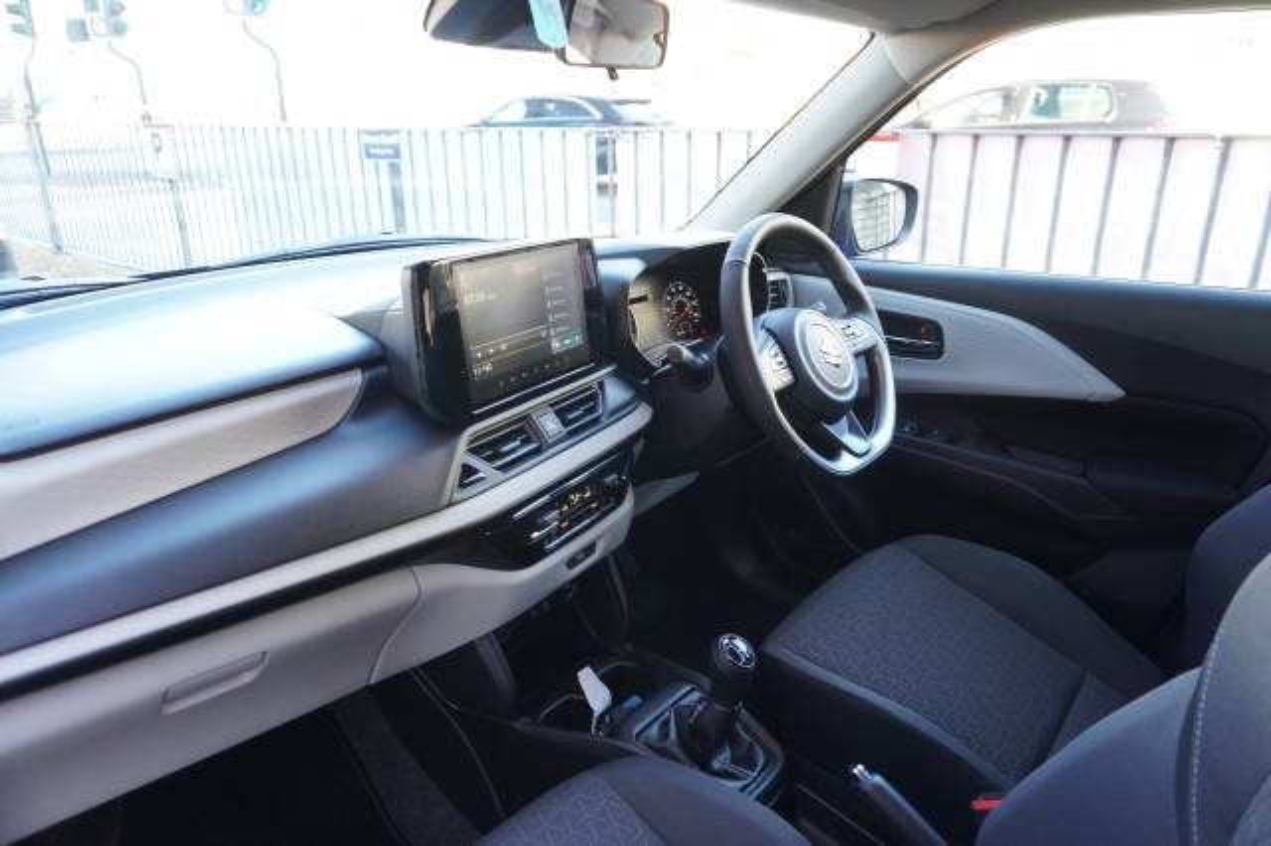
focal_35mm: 24
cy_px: 423
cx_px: 636
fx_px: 847
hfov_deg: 73.8
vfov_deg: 53.1
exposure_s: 1/60
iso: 1000
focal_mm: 16
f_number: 4
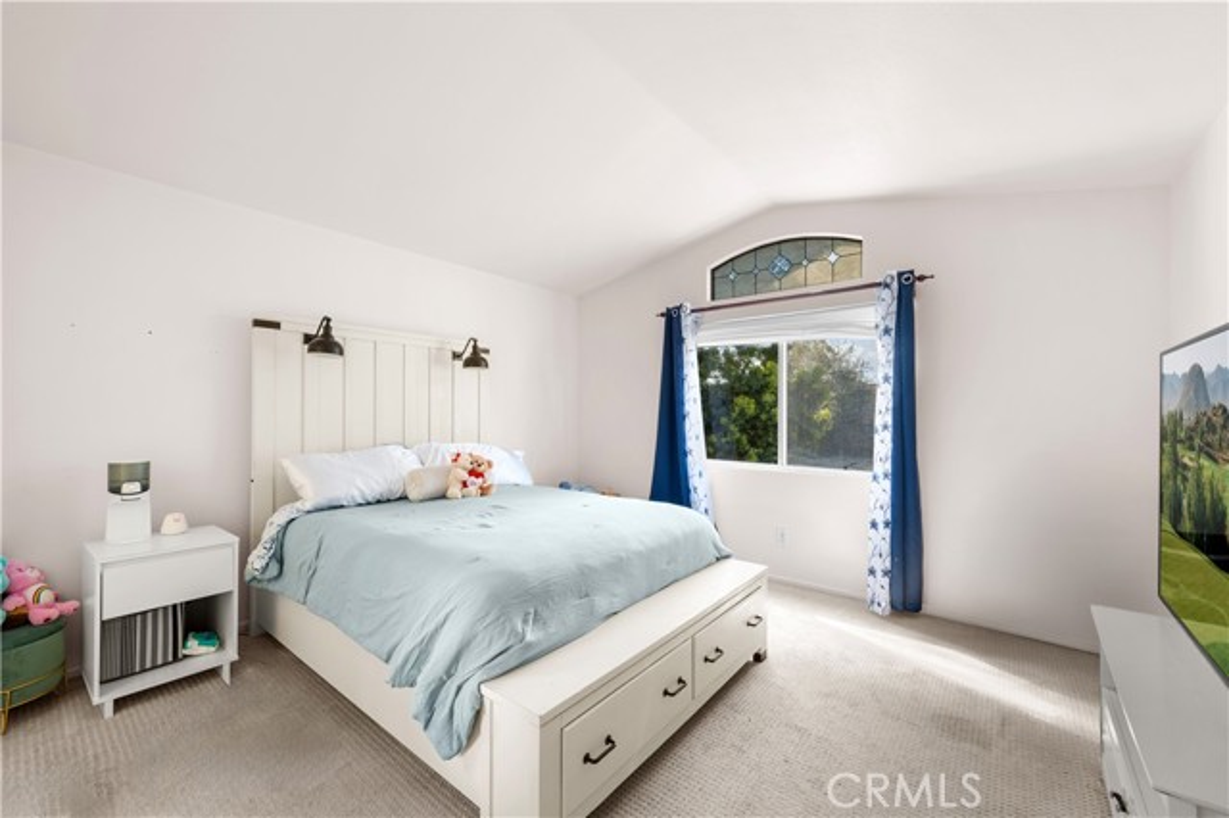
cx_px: 614
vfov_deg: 81.1
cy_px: 409
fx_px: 478
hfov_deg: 104.3
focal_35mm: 14
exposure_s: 1/1.67
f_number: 8
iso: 250
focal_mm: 14
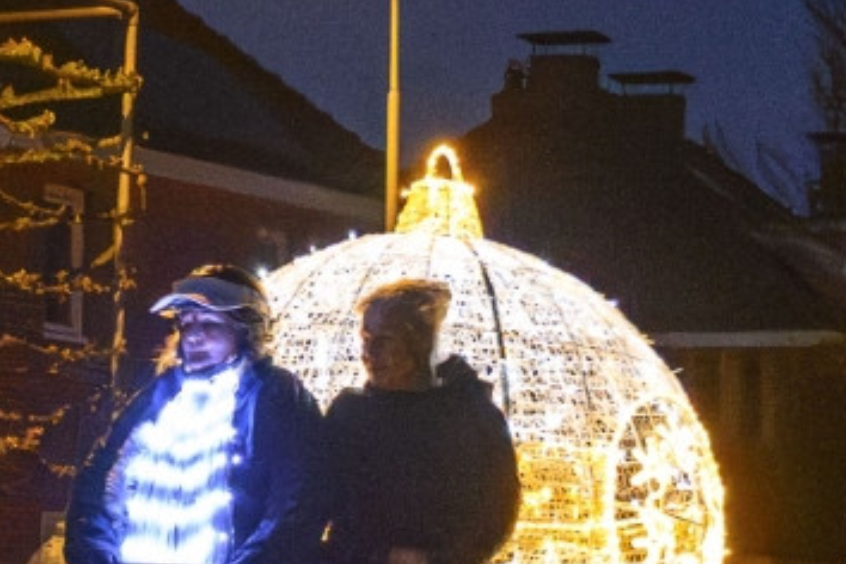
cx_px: 570
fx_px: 2984
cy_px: 743
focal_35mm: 127
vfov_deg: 10.5
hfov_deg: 16.1
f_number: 2.8
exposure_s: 1/160
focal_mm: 26
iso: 8000
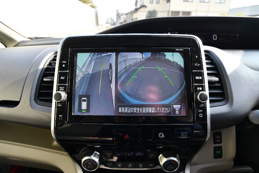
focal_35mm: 17
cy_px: 82
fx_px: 122
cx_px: 128
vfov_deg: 70.4
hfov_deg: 93.3
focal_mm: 11
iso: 280
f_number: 5.6
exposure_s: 1/250
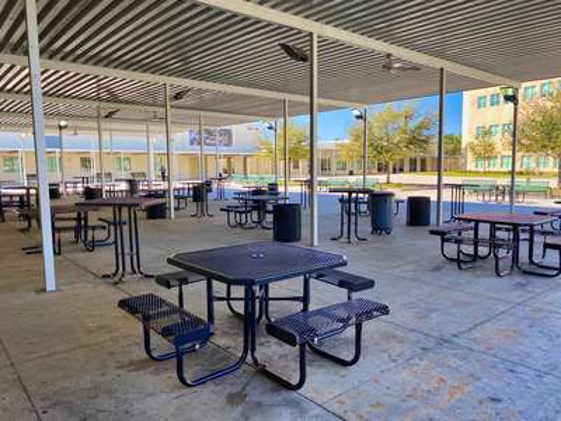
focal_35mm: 26
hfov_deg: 67.3
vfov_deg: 53.1
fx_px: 421
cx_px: 280
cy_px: 210
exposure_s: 1/508
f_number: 1.8
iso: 32
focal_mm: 4.25
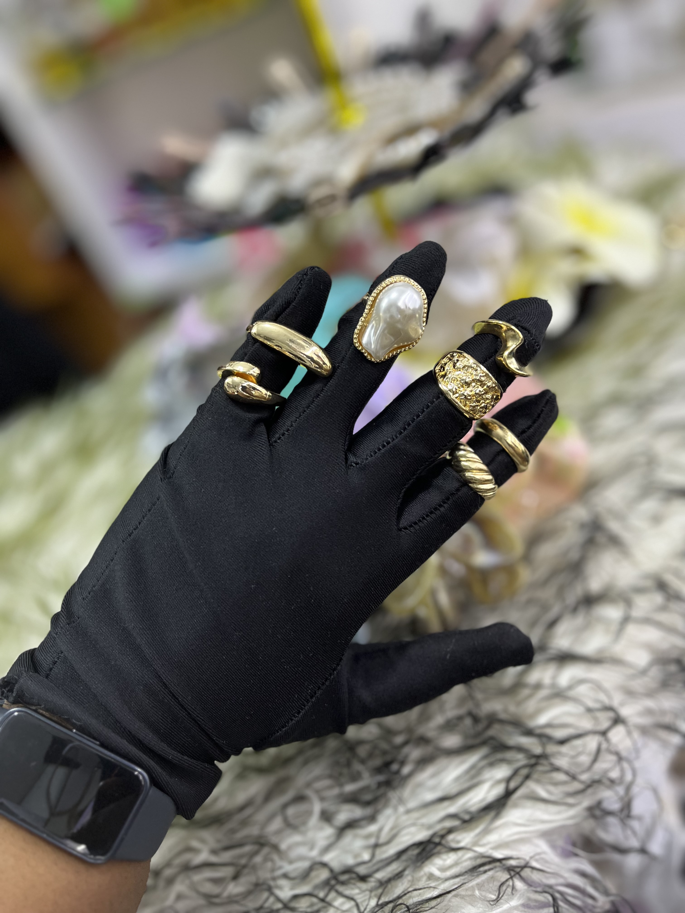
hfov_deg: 53.1
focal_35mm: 26
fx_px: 686
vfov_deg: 67.3
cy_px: 456
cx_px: 342
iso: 125
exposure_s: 1/81
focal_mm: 5.1
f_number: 1.6
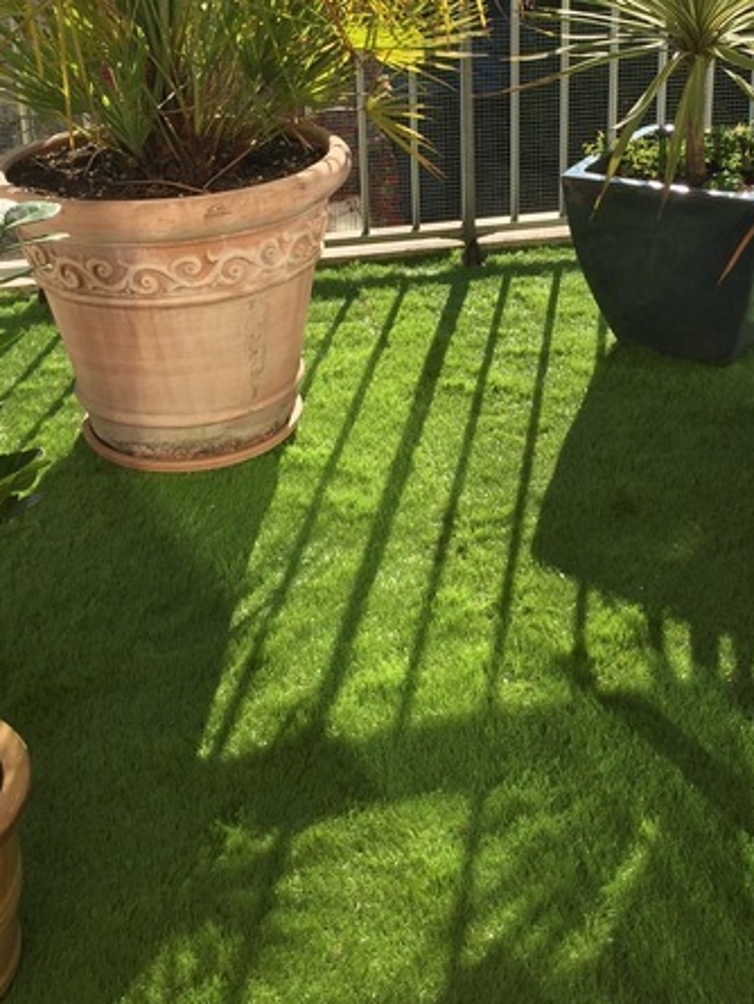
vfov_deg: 37.1
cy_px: 235
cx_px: 481
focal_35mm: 50
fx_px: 1451
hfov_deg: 29.0
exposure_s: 1/1068
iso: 32
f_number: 2.2
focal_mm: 4.15
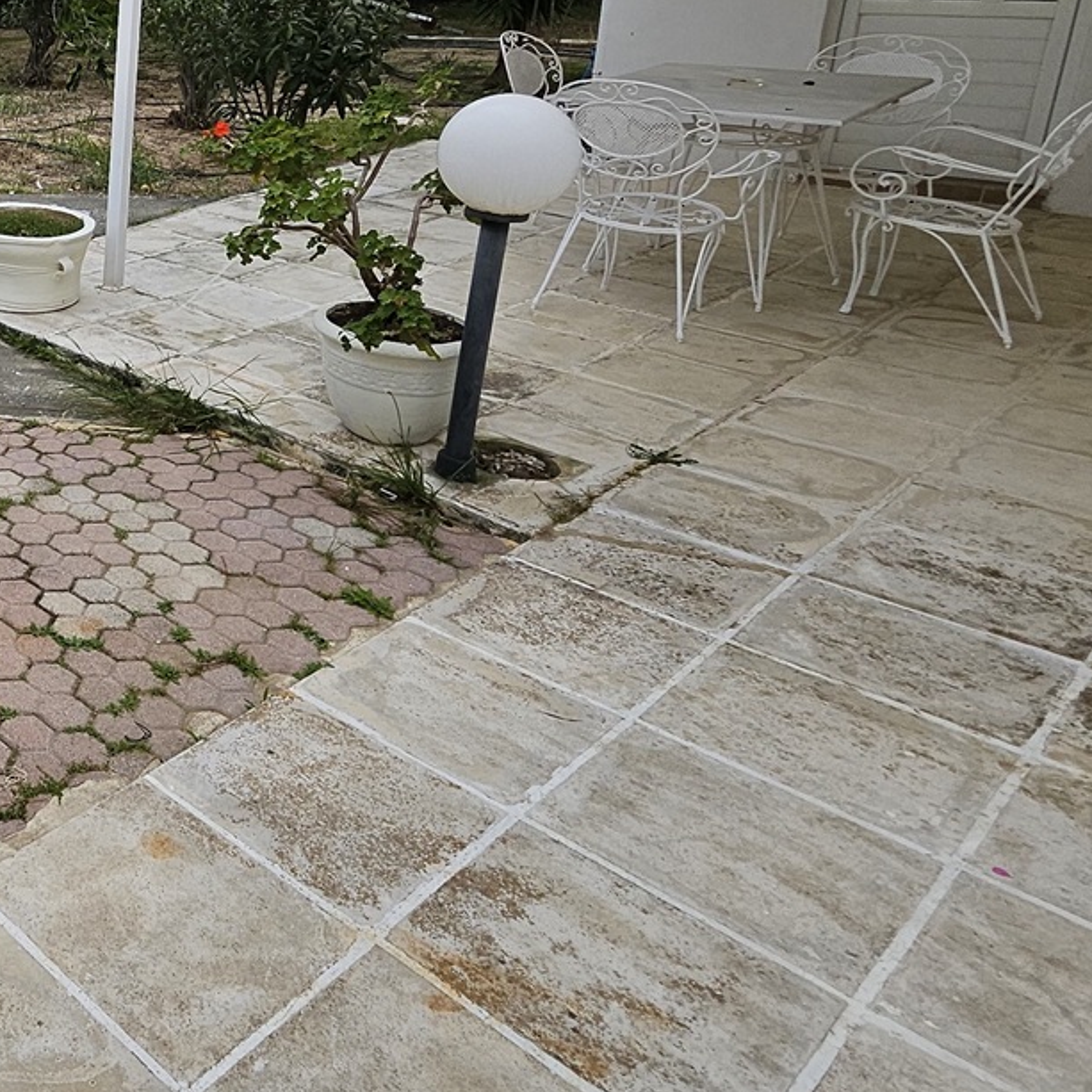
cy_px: 183
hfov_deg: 38.3
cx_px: -248
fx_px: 1071
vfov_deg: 50.0
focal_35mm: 30
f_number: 2.2
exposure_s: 1/1623
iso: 32
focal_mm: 1.74
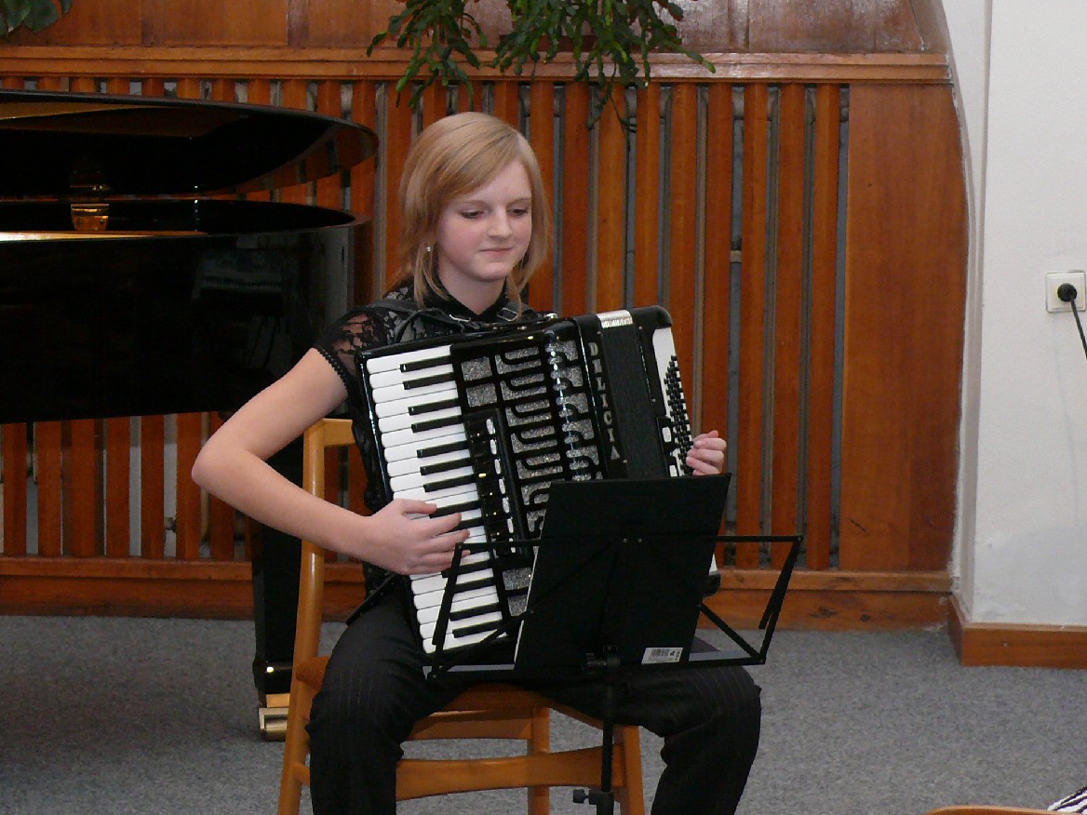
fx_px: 3548
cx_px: 542
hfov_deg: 17.4
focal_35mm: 113
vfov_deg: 13.1
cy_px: 411
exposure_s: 1/100
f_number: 3.2
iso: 200
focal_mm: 13.9
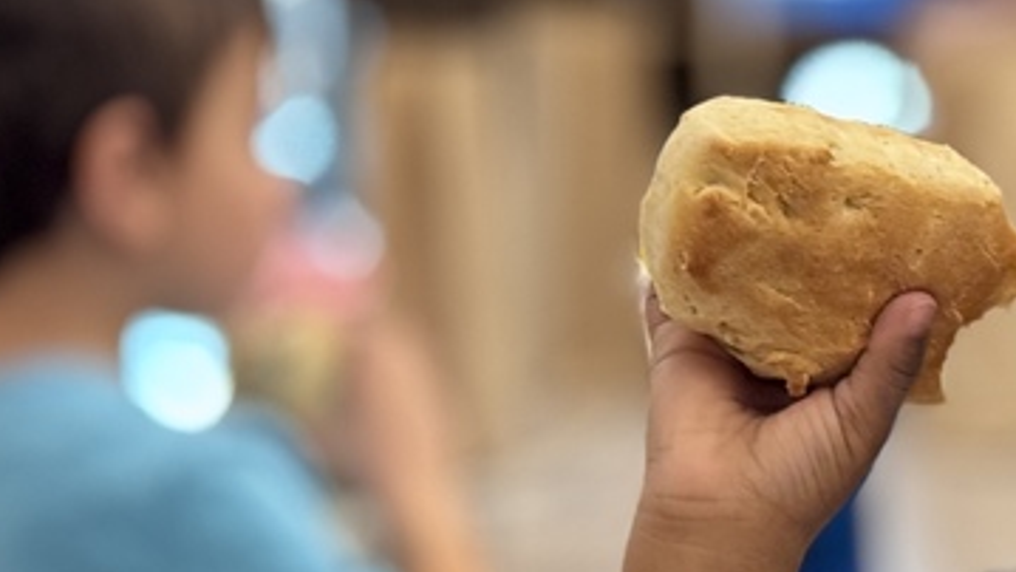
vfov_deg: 8.1
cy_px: 566
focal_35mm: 149
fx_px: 4014
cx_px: 1274
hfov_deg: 13.9
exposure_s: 1/40
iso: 200
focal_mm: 6.76
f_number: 1.78
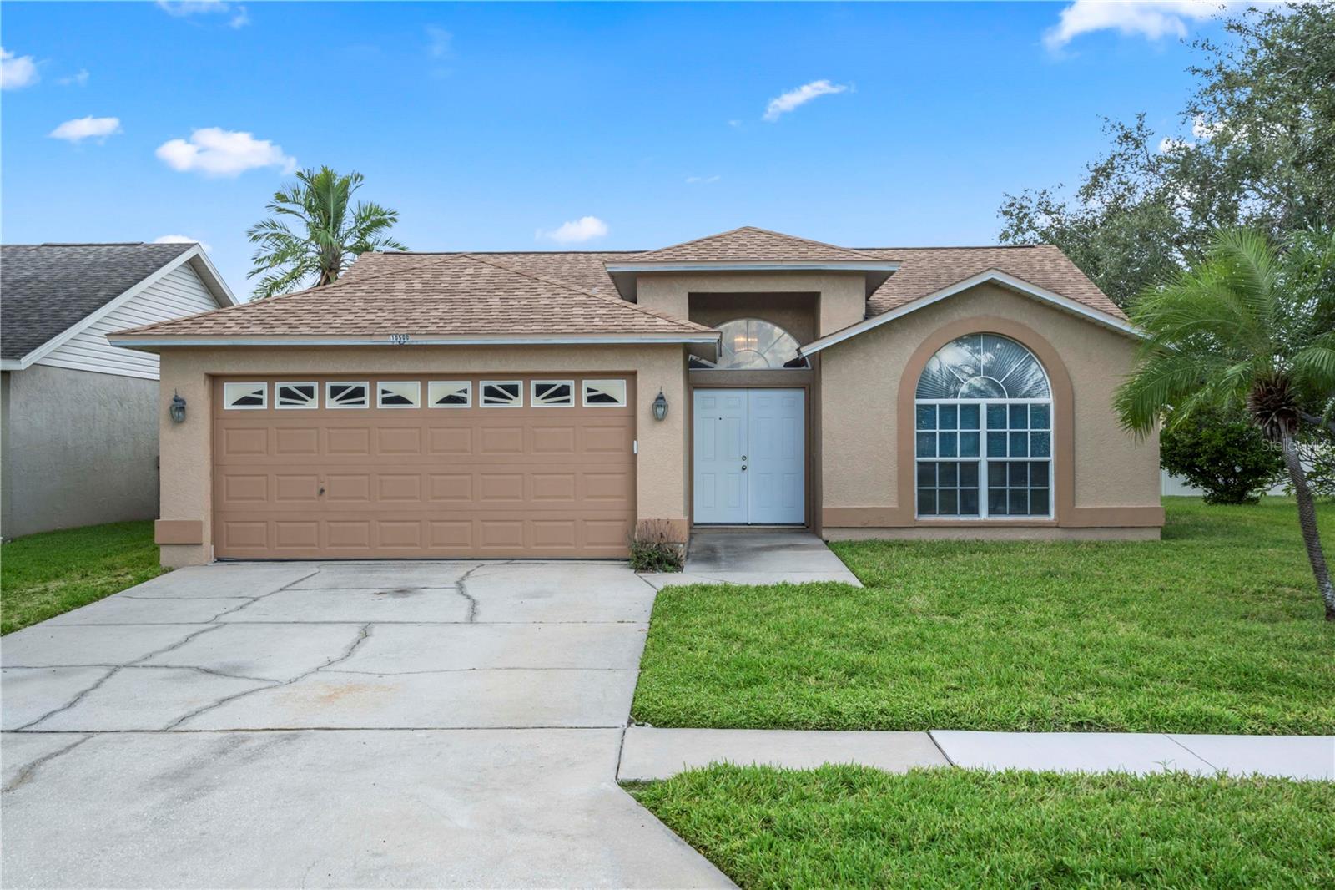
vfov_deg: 37.8
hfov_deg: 54.4
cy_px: 445
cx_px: 668
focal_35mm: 35
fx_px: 1298
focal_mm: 35
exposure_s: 1/160
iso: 640
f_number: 9
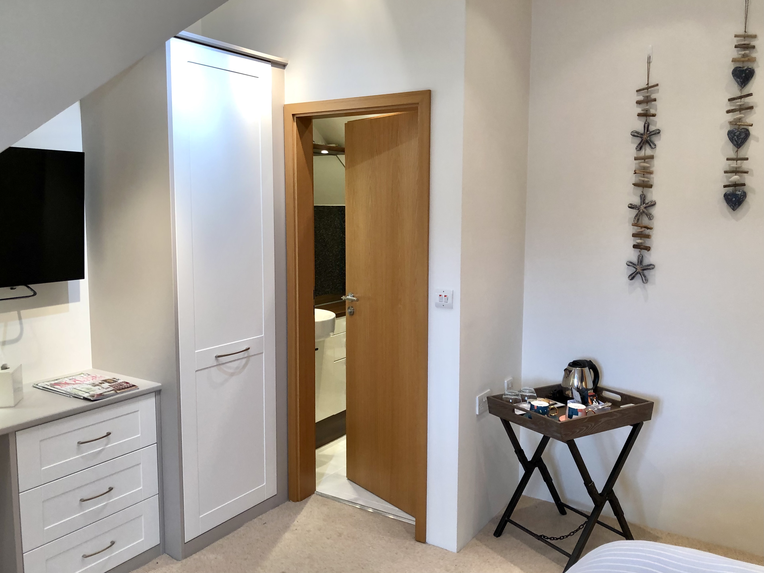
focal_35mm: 28
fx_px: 618
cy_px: 286
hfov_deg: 63.4
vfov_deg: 49.7
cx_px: 382
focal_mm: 4
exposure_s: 1/33
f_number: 1.8
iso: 32
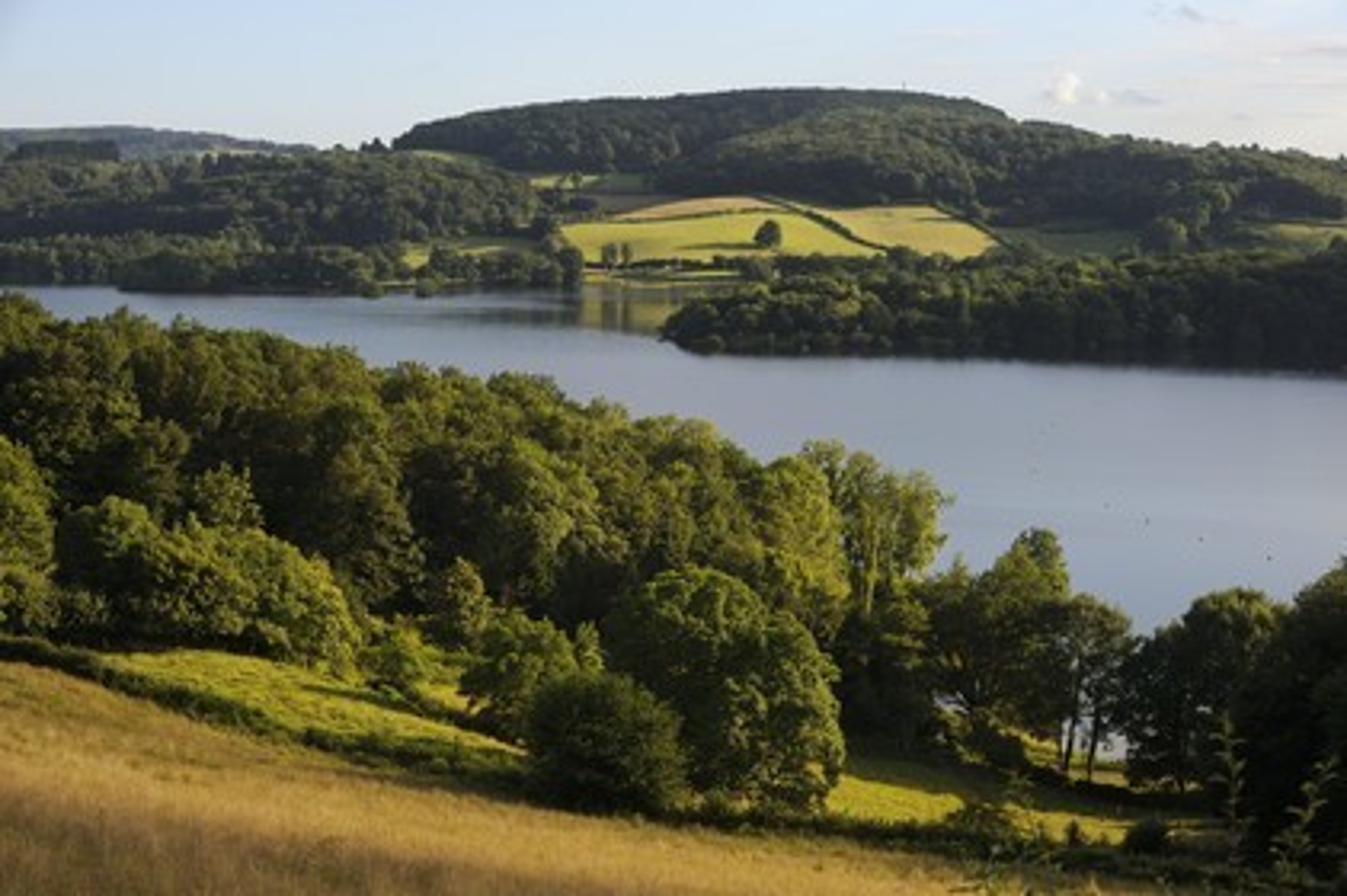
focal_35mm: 70
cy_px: 448
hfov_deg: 28.9
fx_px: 2617
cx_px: 674
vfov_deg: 19.4
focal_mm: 70
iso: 200
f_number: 7.1
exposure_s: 1/320
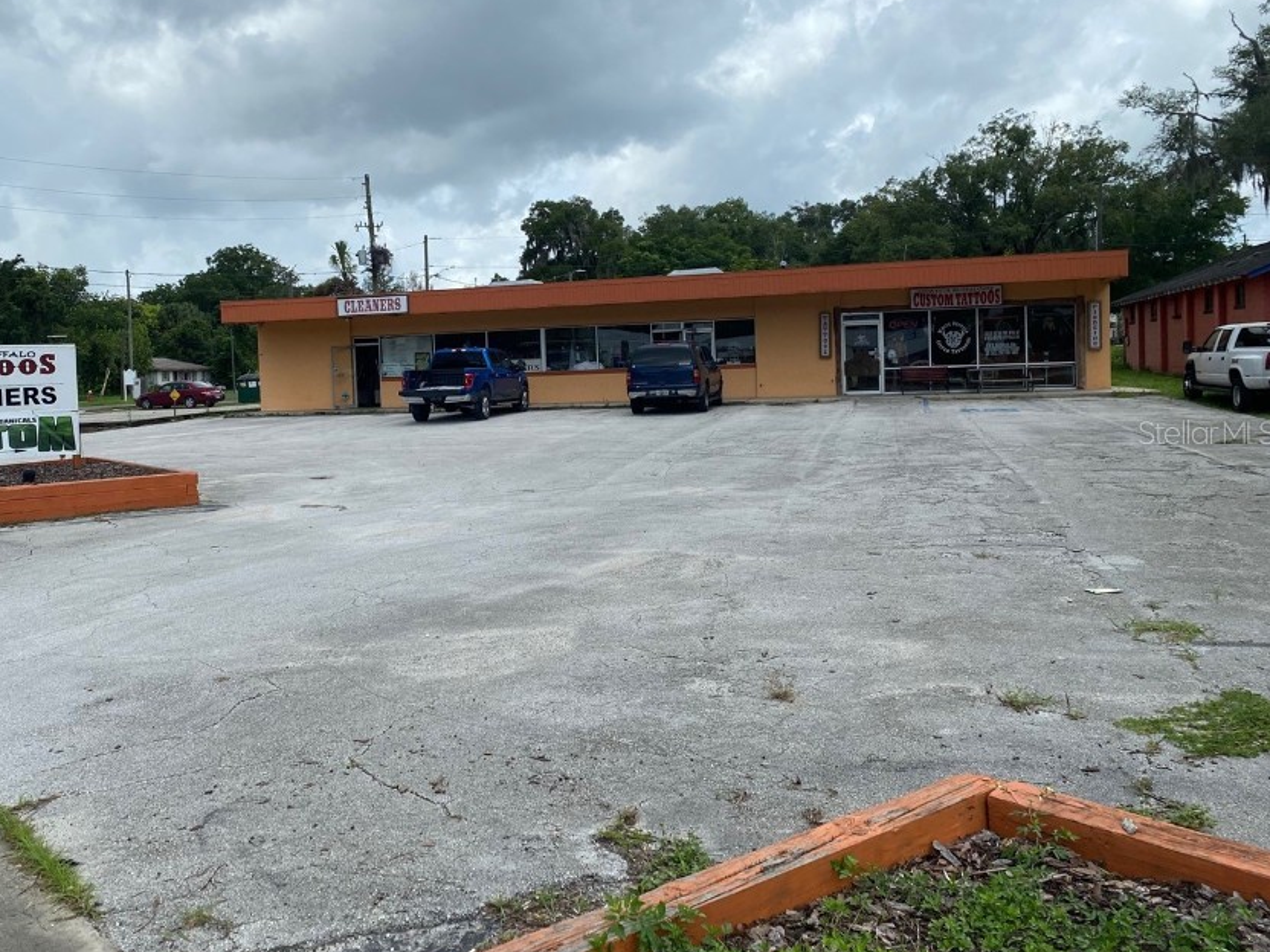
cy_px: 432
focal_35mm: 32
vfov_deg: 44.1
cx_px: 501
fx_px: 1174
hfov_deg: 56.3
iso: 32
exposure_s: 1/2890
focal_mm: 4.25
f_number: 1.8
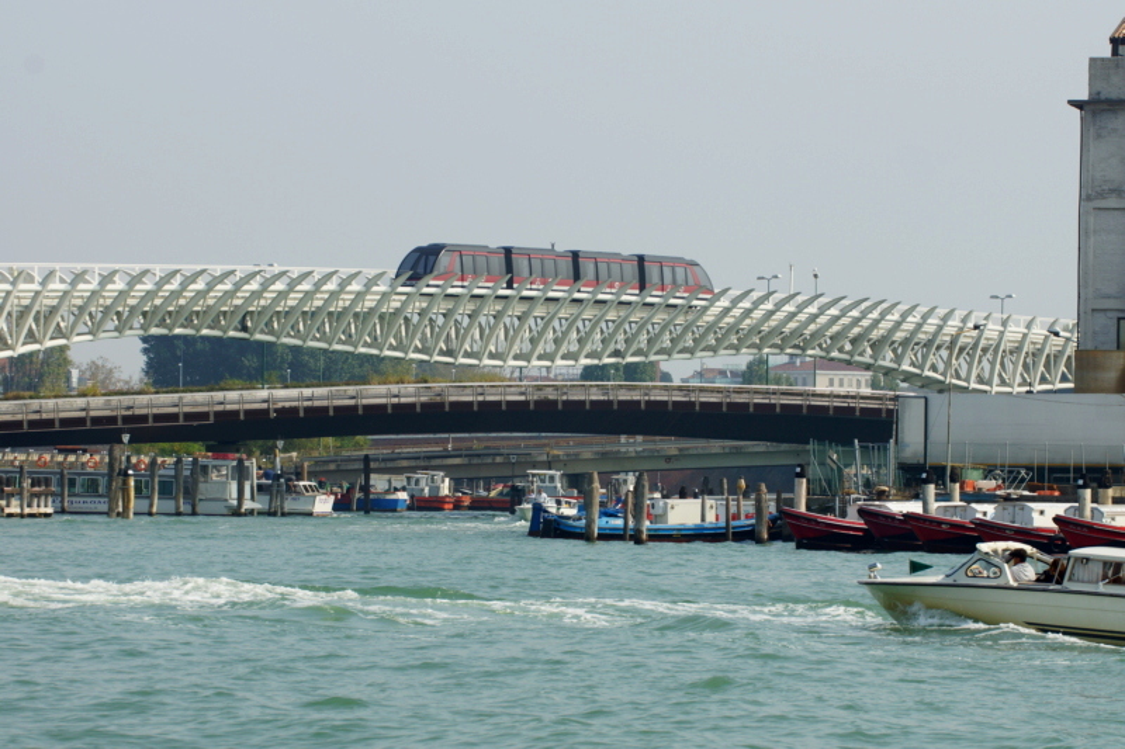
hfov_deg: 9.8
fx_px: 6561
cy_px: 374
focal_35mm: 210
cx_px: 562
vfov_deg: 6.5
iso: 100
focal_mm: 140
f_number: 9
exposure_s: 1/320
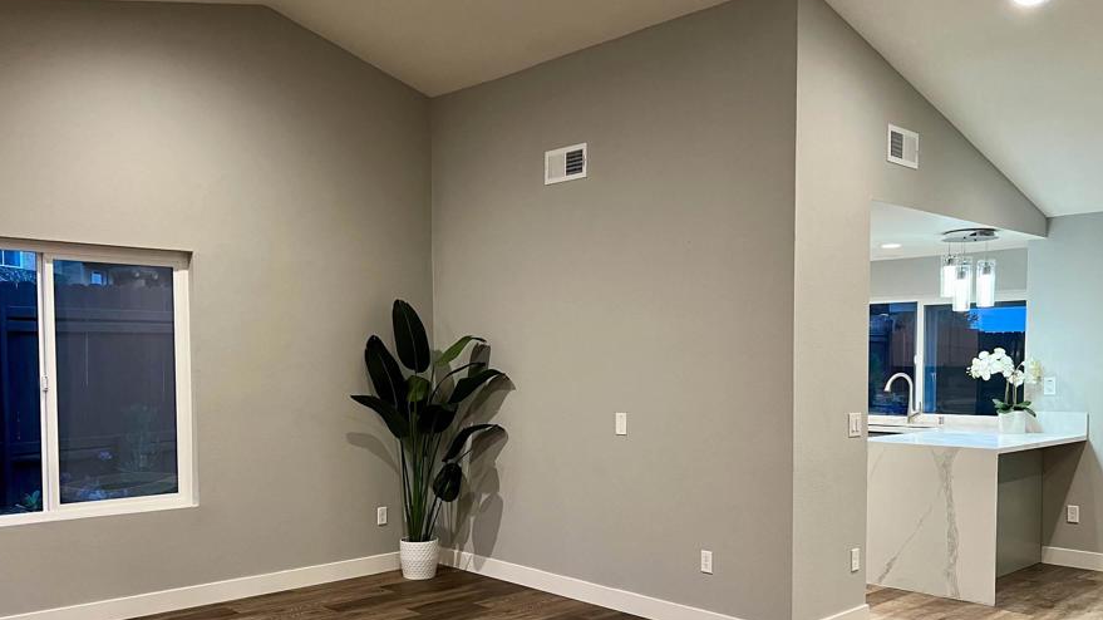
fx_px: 965
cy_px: 402
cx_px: 522
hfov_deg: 59.5
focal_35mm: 33
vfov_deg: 35.3
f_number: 1.5
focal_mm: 5.7
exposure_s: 1/60
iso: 200
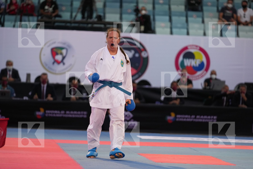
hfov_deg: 10.3
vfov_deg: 6.9
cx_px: 126
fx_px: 1405
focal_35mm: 200
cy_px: 84
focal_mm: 200
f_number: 2.8
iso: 1600
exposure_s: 1/1000
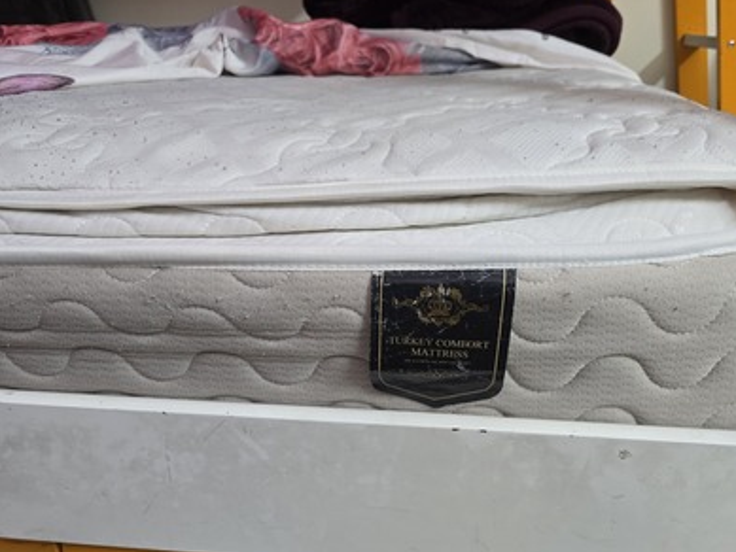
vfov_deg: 51.4
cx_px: 429
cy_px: 271
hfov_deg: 64.9
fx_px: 574
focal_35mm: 27
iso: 400
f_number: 1.7
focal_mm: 6.3
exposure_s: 1/120
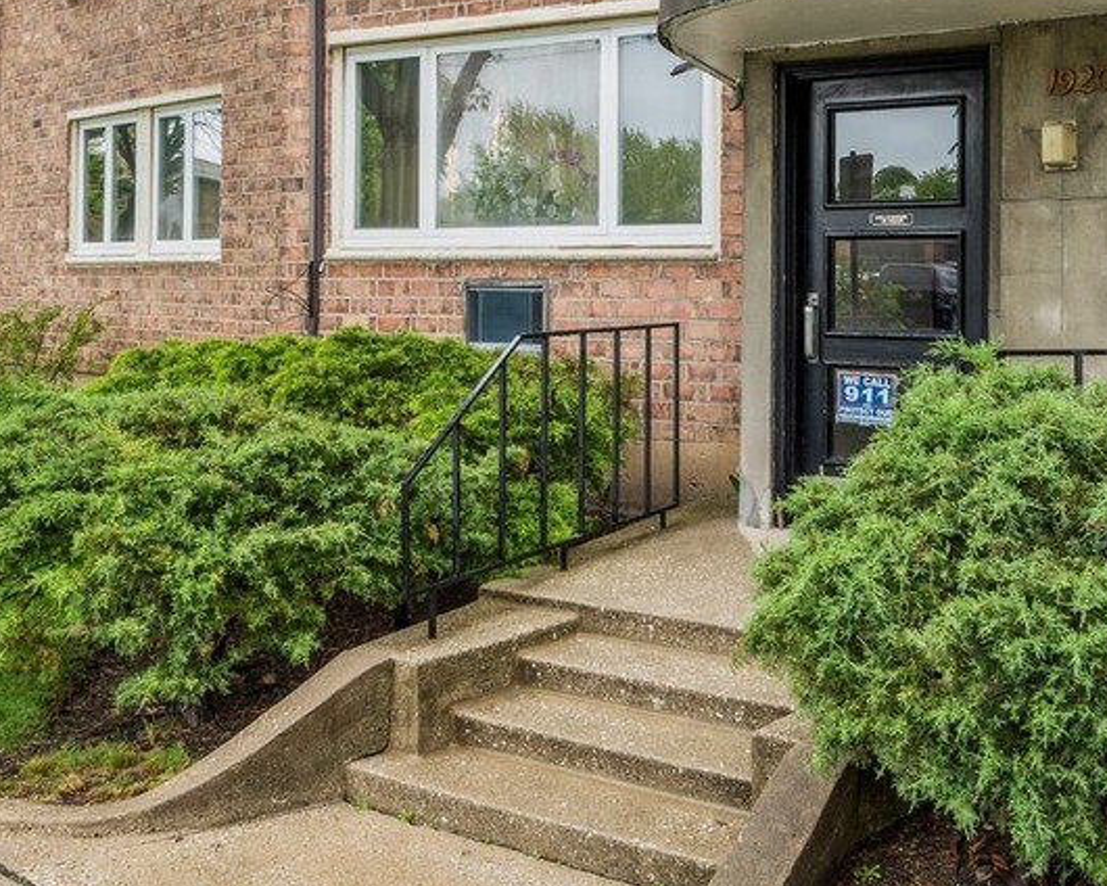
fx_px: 1409
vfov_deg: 34.0
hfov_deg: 42.6
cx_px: 684
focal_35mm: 43
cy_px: 194
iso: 200
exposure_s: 1/15
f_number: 11
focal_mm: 15
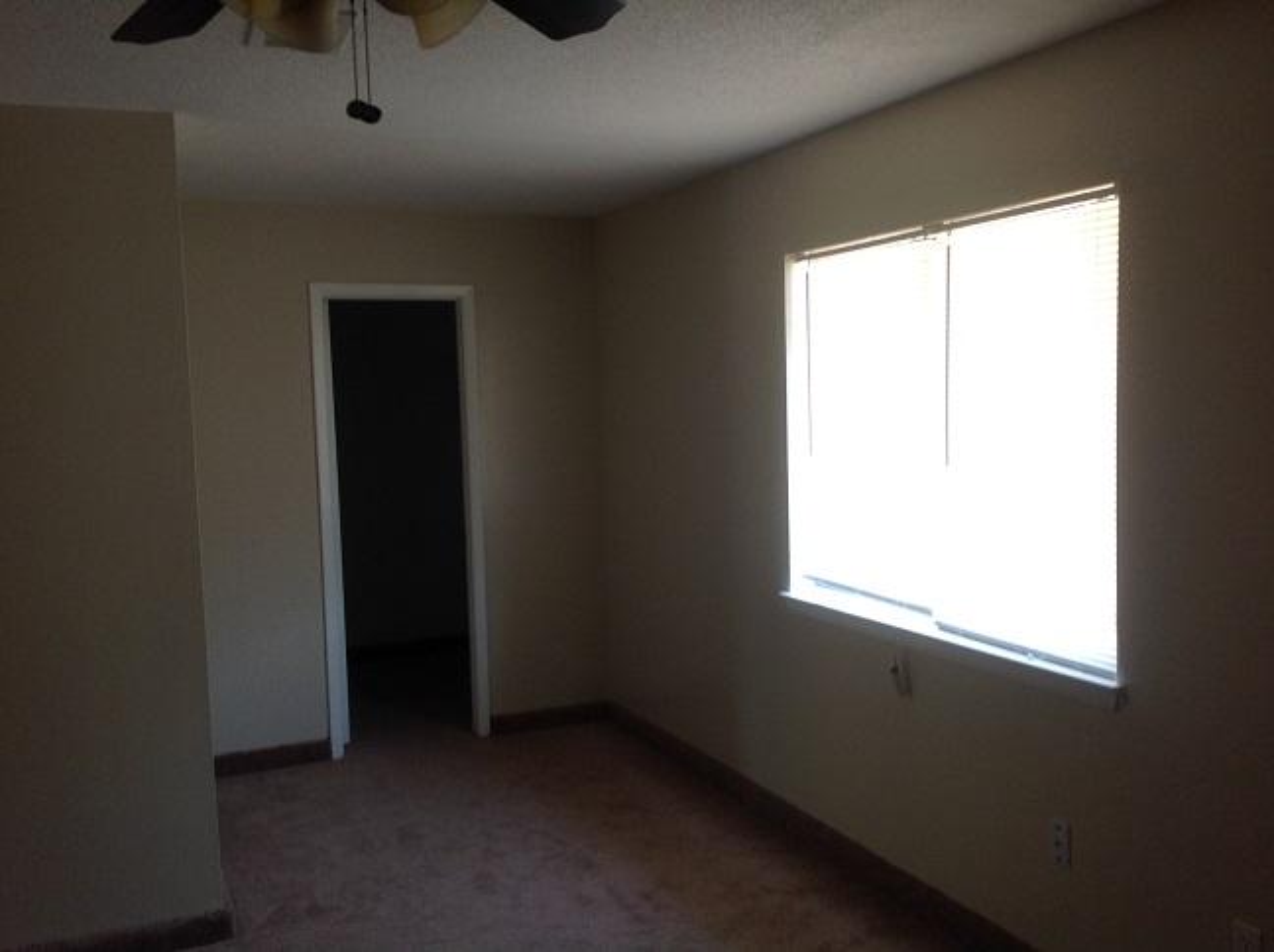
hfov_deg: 52.7
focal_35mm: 35
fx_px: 1286
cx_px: 637
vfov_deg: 40.6
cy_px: 476
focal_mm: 4.28
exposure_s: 1/30
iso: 64
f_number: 2.4
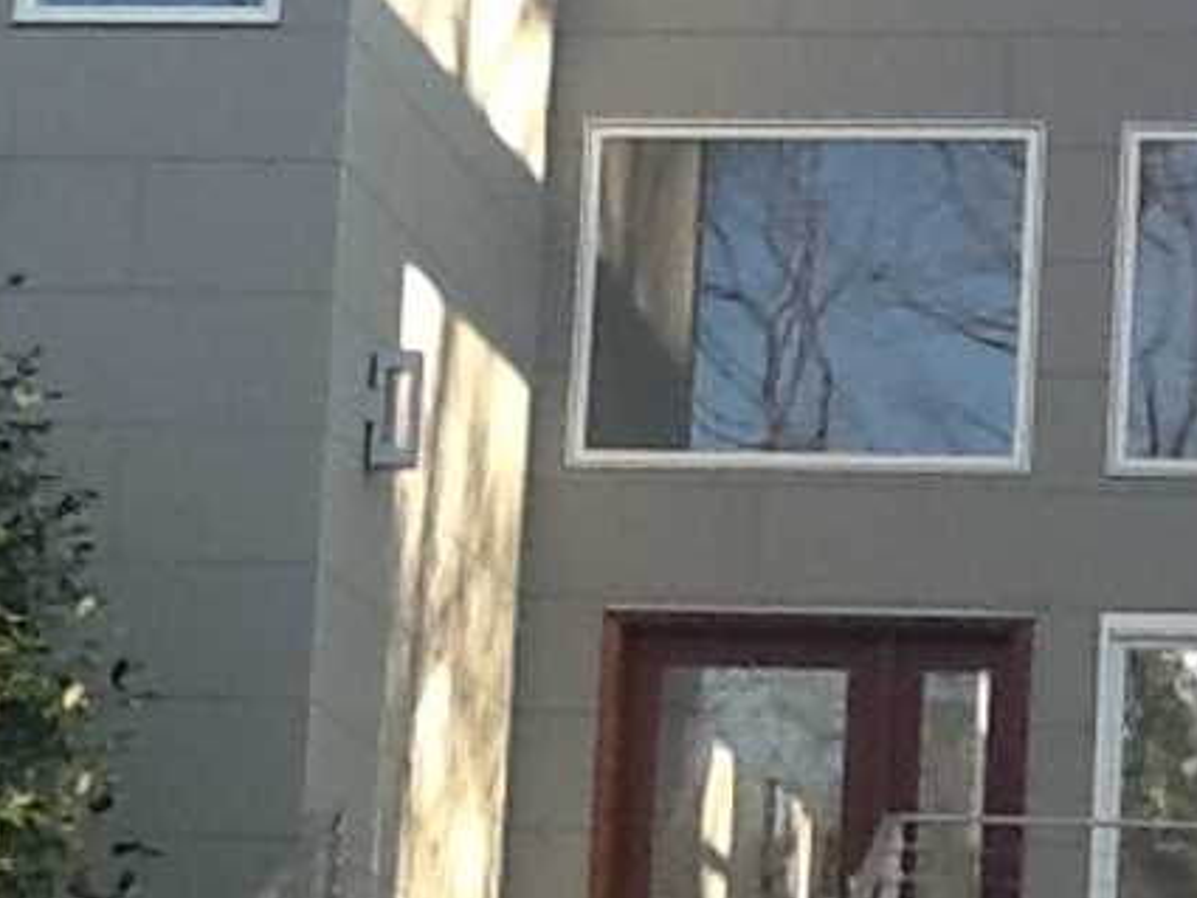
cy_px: 932
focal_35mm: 138
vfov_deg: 10.6
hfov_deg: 14.2
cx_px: 1083
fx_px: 4773
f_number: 2.4
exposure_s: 1/162
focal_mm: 2.03
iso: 40
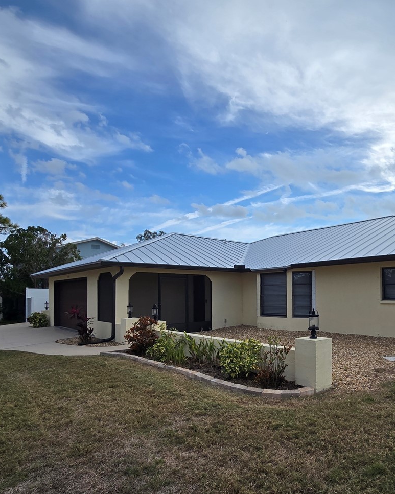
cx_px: 273
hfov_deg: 63.3
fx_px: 307
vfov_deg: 77.0
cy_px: 290
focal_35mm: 21
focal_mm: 2.2
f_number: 2.2
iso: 50
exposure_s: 1/2378
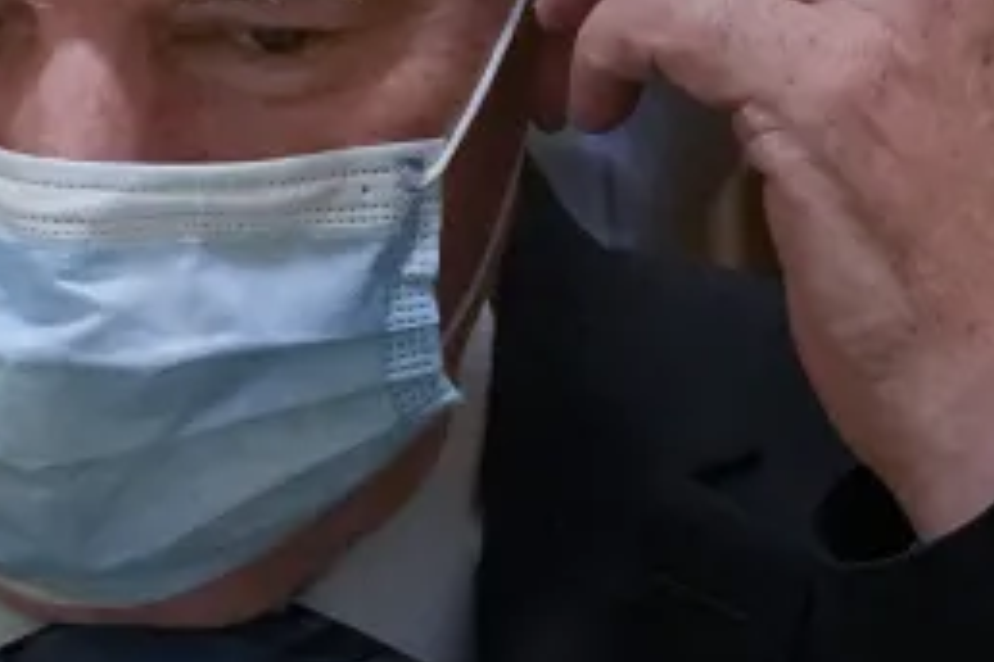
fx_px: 16289
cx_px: -8
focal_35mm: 590
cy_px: -2
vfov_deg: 2.3
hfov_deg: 3.5
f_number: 4
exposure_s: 1/400
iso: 2000
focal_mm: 200
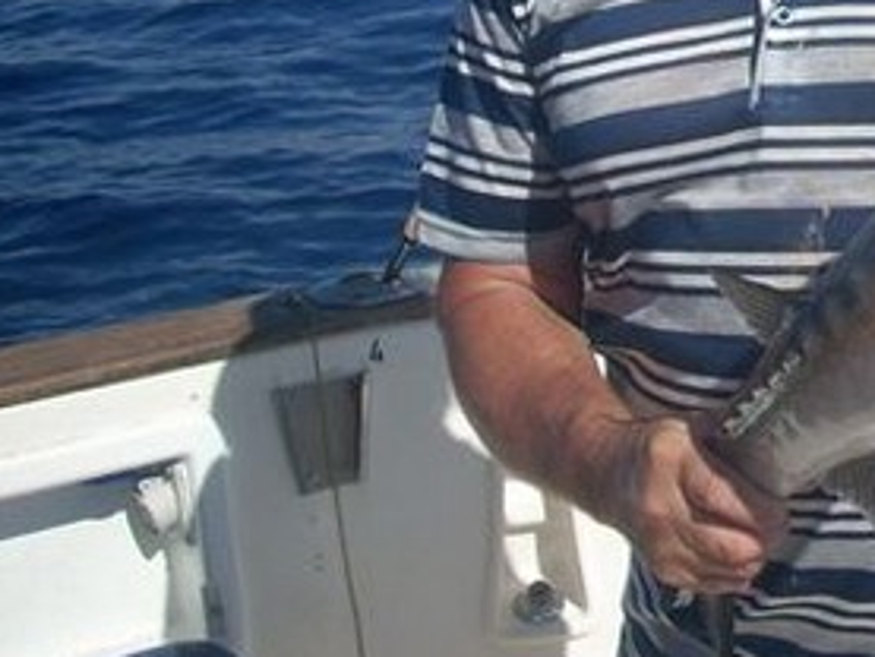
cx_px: 919
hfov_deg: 22.2
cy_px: -6
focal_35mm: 84
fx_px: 2124
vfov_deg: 17.2
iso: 64
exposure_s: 1/386
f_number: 5.6
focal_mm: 6.2
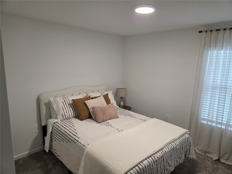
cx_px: 116
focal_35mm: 23
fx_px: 154
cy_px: 87
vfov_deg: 58.9
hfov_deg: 73.9
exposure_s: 1/120
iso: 320
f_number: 1.8
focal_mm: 5.4
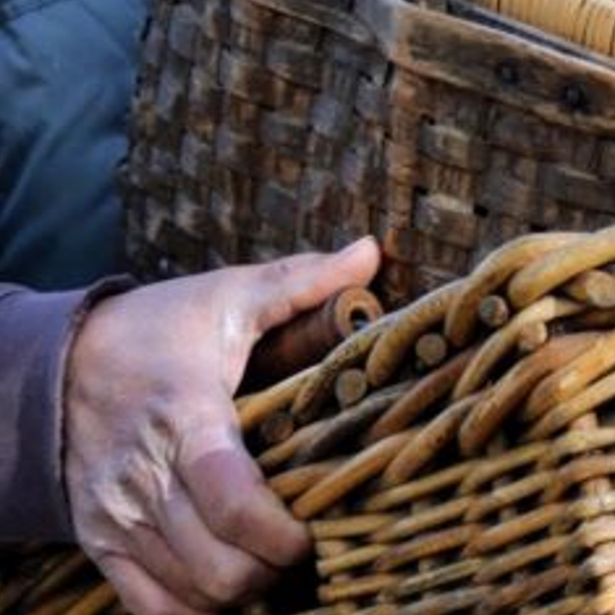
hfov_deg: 5.8
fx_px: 6030
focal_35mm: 300
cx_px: 814
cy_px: 314
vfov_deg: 5.8
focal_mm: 30
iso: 100
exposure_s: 1/250
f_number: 4
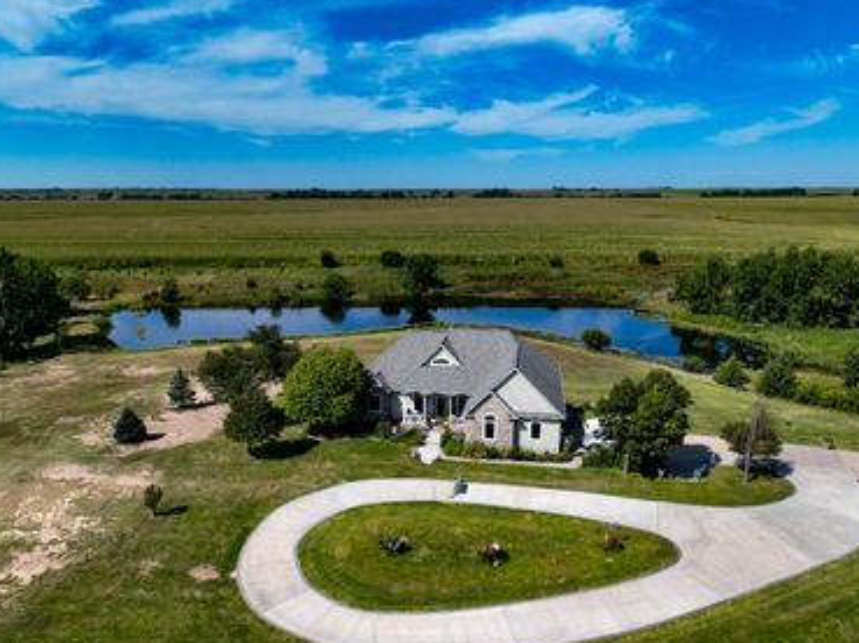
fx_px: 694
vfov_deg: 49.6
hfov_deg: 63.5
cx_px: 414
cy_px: 359
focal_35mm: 28
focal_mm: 12.29
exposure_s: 1/2000
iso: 100
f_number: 2.8
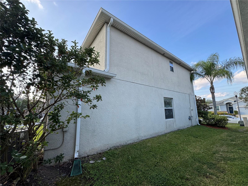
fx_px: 100
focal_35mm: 14
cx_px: 124
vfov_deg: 85.7
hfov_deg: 102.1
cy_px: 93
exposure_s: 1/325
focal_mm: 2.22
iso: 40
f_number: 2.2
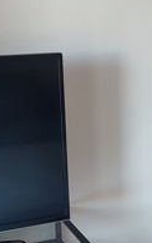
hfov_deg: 12.7
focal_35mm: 96
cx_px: 249
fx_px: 636
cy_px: 137
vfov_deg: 21.6
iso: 326
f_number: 1.9
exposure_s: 1/33
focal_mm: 6.04
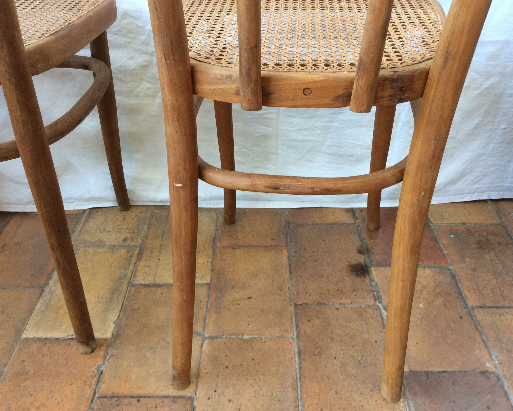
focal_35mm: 35
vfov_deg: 42.2
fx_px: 531
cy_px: 208
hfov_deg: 51.5
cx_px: 250
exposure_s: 1/25
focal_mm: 3.3
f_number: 2.4
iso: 64
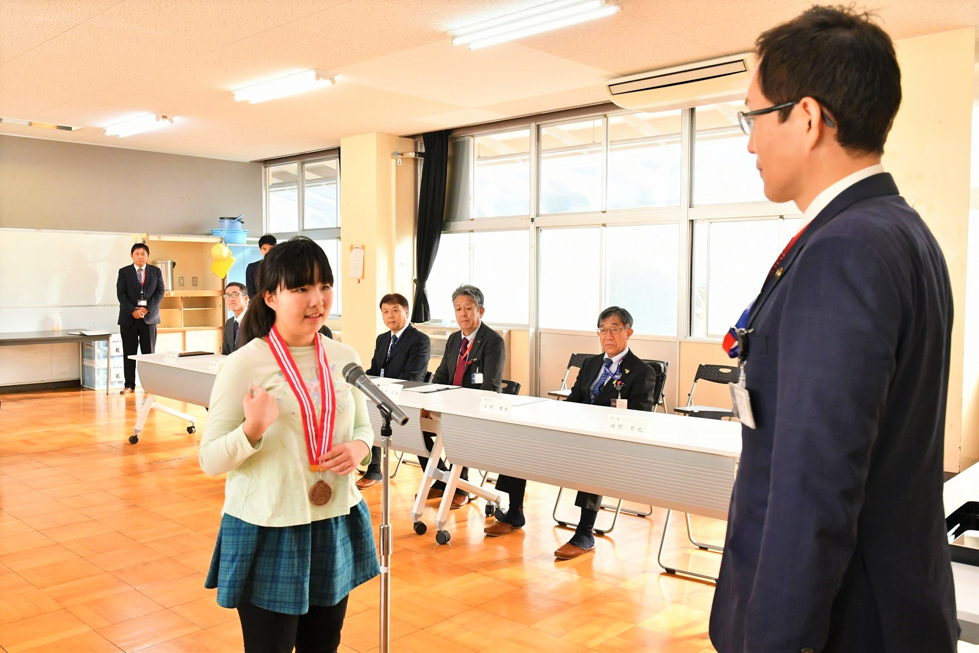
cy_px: 326
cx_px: 490
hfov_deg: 61.9
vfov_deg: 43.6
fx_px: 816
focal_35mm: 30
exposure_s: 1/200
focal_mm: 20
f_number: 7.1
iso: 2000
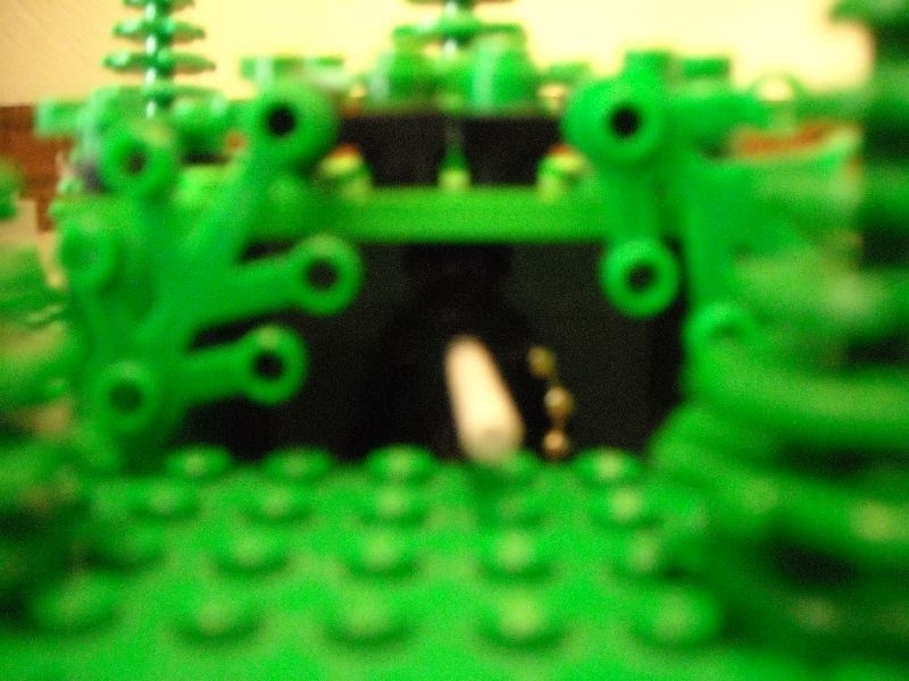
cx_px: 454
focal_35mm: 35
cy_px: 340
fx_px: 919
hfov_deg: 52.6
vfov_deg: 40.7
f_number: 2.8
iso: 800
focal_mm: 5.7
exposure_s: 1/2
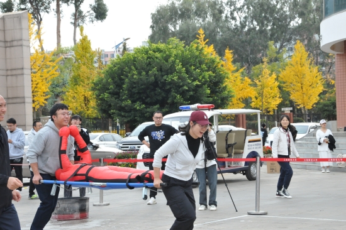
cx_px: 173
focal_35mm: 84
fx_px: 807
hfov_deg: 24.2
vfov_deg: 16.2
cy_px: 115
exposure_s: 1/500
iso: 1250
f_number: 11
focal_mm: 56
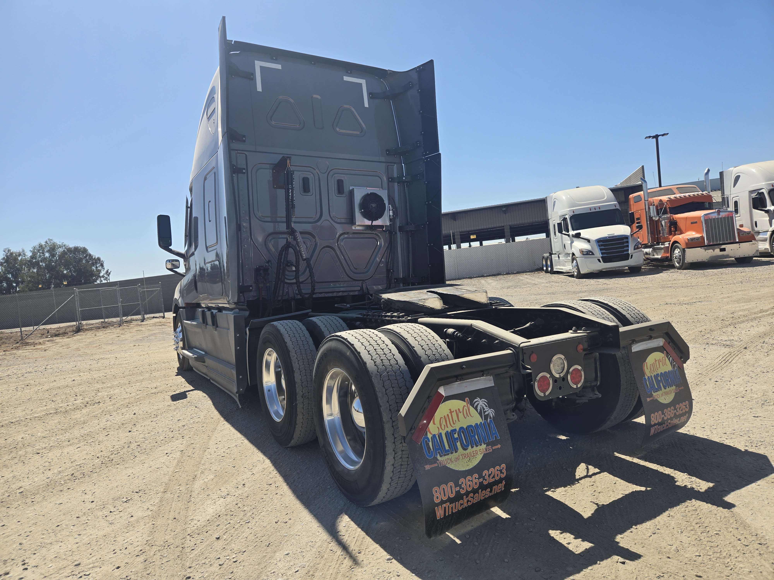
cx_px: 387
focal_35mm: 23
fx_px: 514
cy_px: 290
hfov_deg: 73.9
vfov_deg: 58.9
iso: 25
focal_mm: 5.4
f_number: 1.8
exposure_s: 1/2027
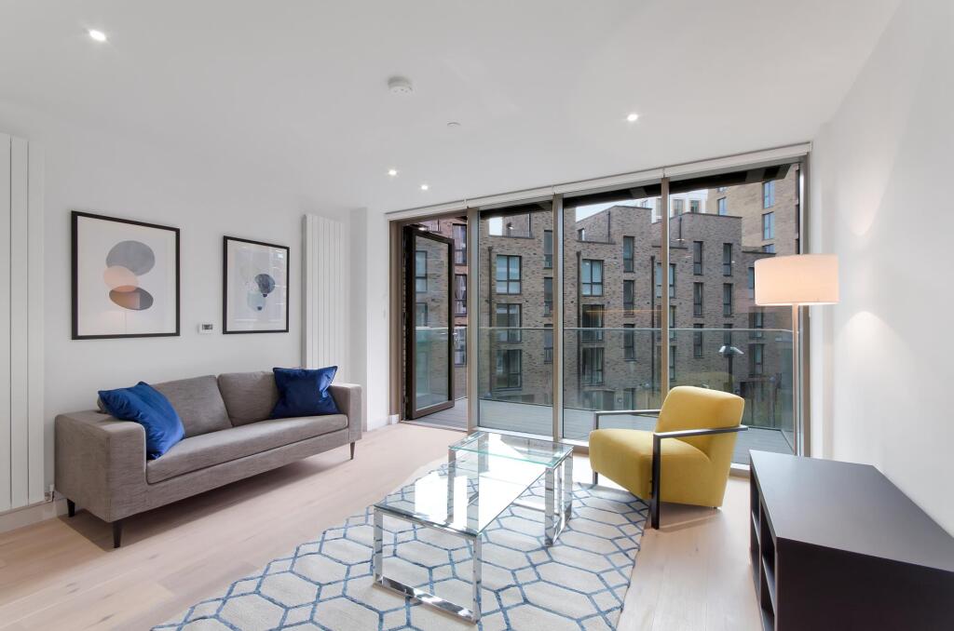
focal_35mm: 15
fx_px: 397
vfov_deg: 77.1
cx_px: 477
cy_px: 316
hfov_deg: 100.5
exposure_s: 1.6
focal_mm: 10
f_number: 16
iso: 160
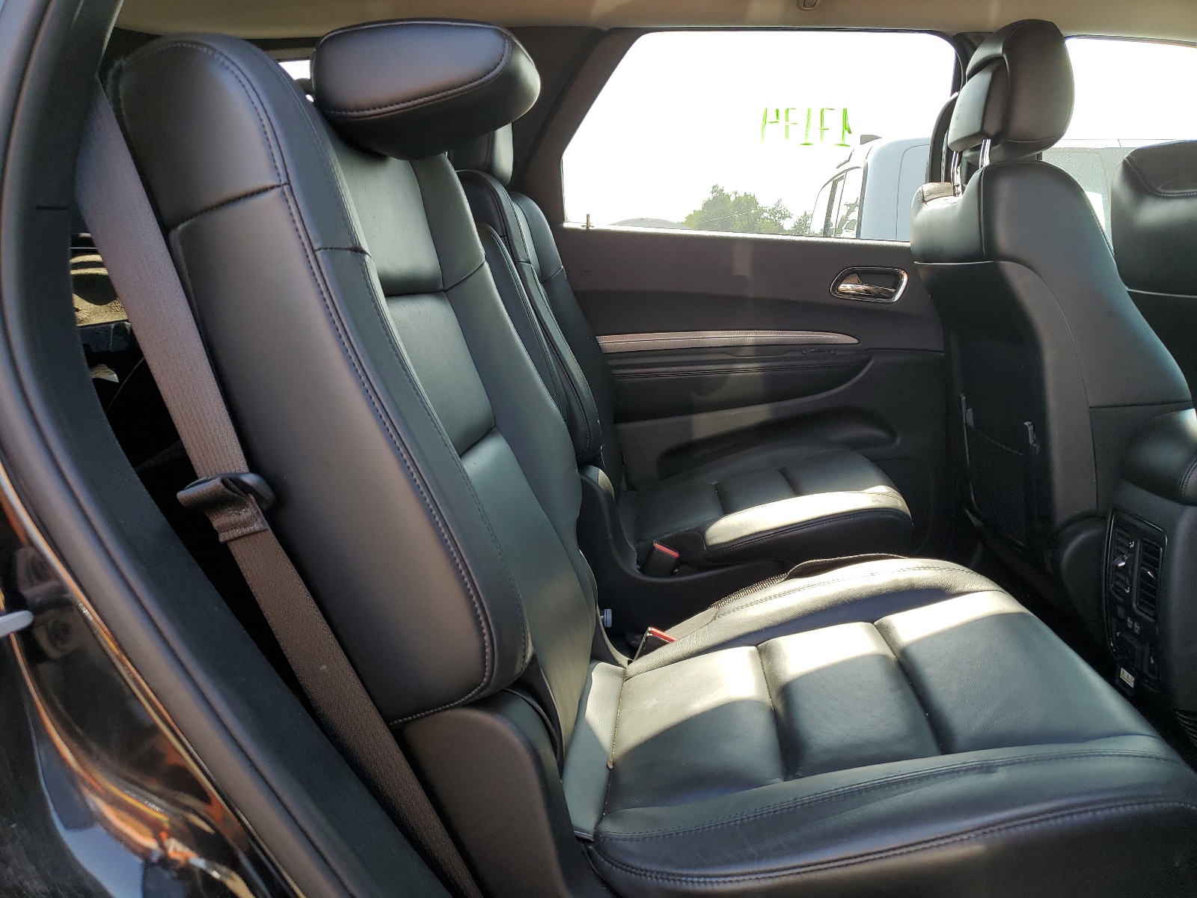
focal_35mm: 26
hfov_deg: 67.3
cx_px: 598
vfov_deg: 53.1
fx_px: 899
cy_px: 449
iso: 50
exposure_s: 1/233
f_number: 1.5
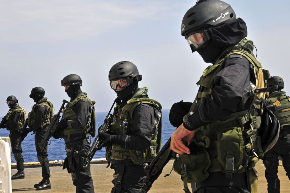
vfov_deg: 13.0
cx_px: 145
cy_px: 96
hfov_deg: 19.5
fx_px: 845
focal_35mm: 105
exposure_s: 1/160
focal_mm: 70
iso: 200
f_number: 18
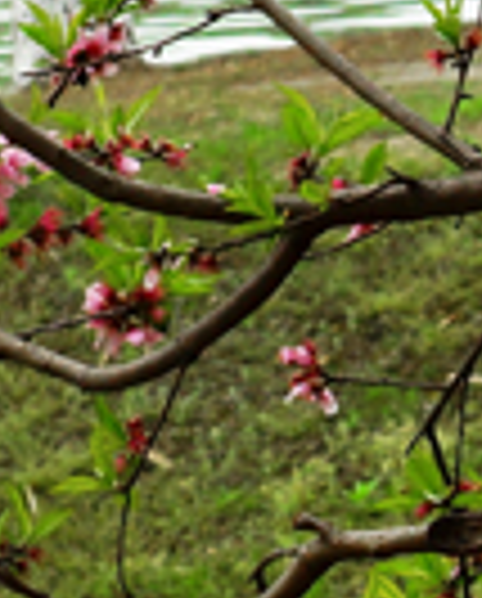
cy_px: 535
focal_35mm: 423
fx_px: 7517
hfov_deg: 3.6
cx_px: 1194
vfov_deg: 4.6
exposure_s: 1/200
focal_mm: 40
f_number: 8
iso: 125
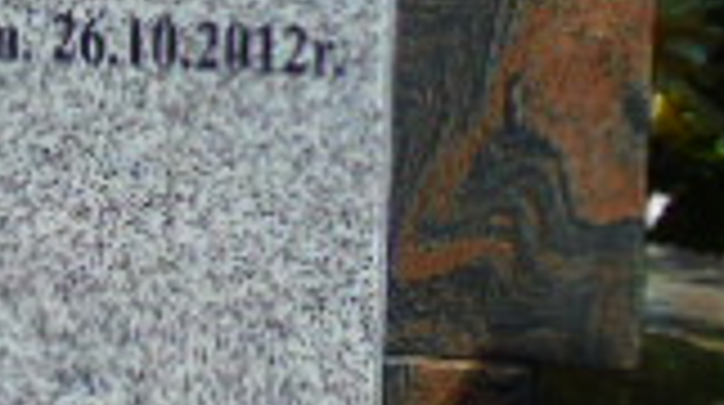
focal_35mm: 269
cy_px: -27
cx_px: -589
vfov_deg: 4.5
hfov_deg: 7.8
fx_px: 5156
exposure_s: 1/640
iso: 80
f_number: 4.5
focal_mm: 11
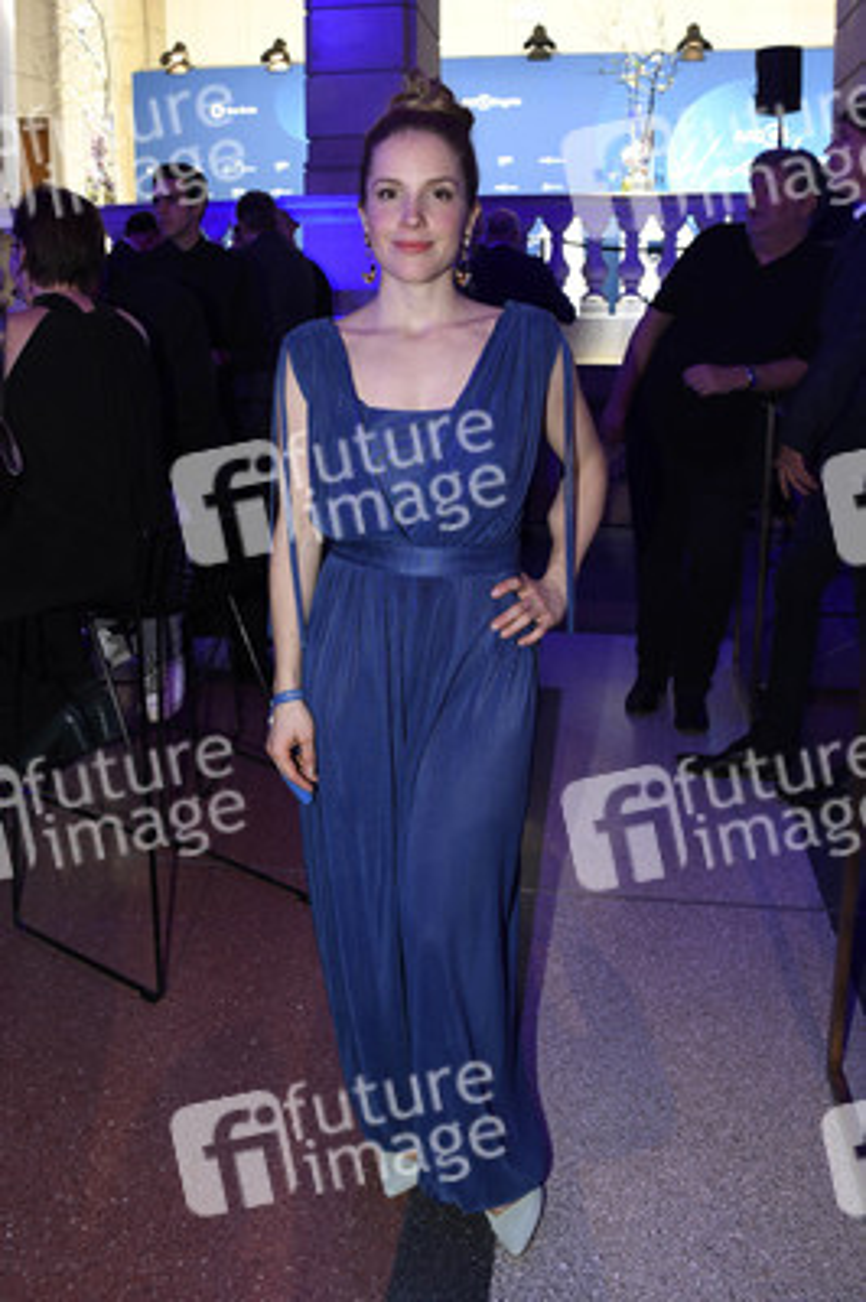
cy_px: 651
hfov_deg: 53.1
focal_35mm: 24
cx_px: 433
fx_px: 867
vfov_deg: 73.8
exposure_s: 1/50
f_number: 5.6
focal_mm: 24
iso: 1000
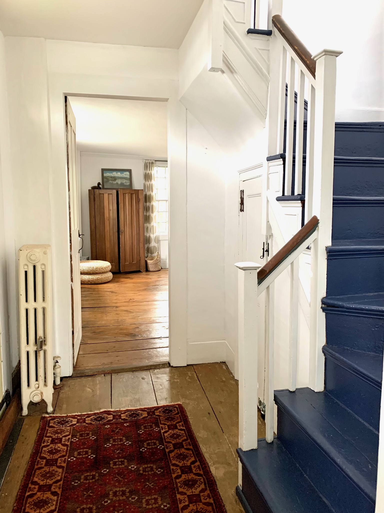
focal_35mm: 26
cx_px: 192
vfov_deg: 67.3
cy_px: 256
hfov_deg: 53.1
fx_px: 385
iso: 250
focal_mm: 4.25
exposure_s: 1/60
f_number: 1.8
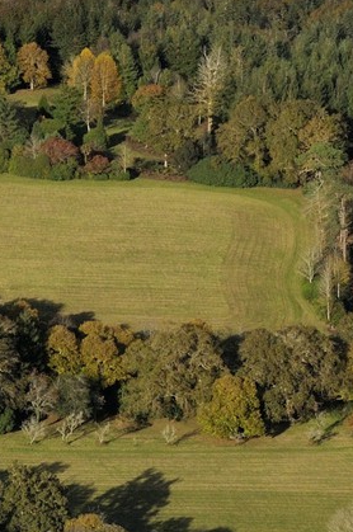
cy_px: -352
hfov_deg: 5.8
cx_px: -23
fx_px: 3497
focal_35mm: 237
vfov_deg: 8.4
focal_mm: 62
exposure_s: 1/800
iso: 1000
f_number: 16
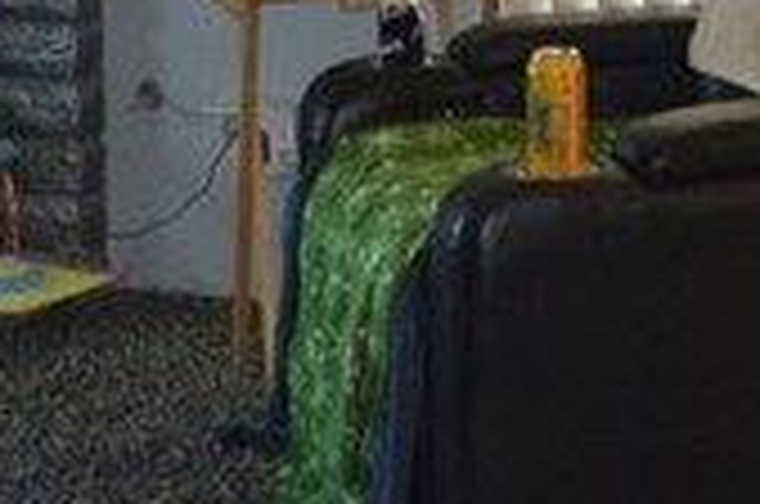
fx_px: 3456
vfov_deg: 8.1
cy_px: -387
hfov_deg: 12.5
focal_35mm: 164
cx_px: 477
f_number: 3.5
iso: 1000
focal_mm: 18
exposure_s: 1/60
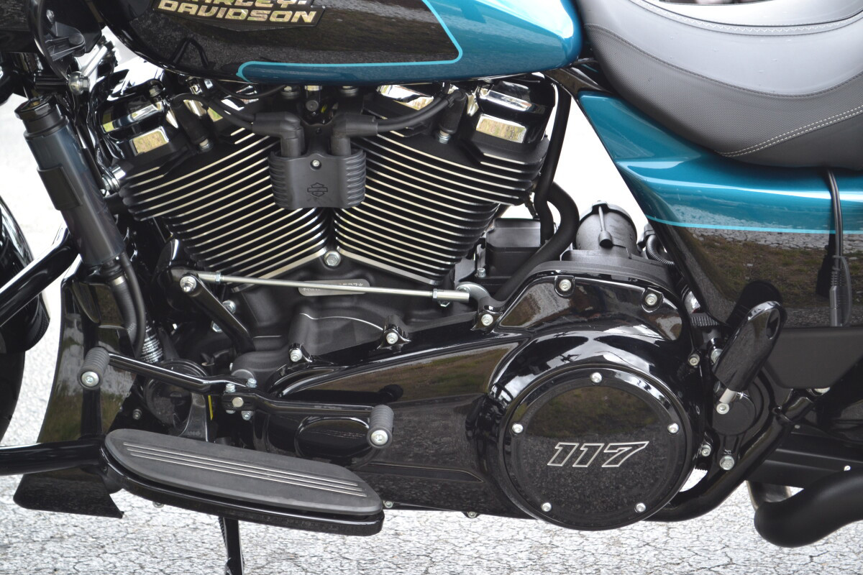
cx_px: 432
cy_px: 288
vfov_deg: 16.6
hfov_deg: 24.6
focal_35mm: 82
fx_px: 1978
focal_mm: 55
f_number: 5.6
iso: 400
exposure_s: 1/125
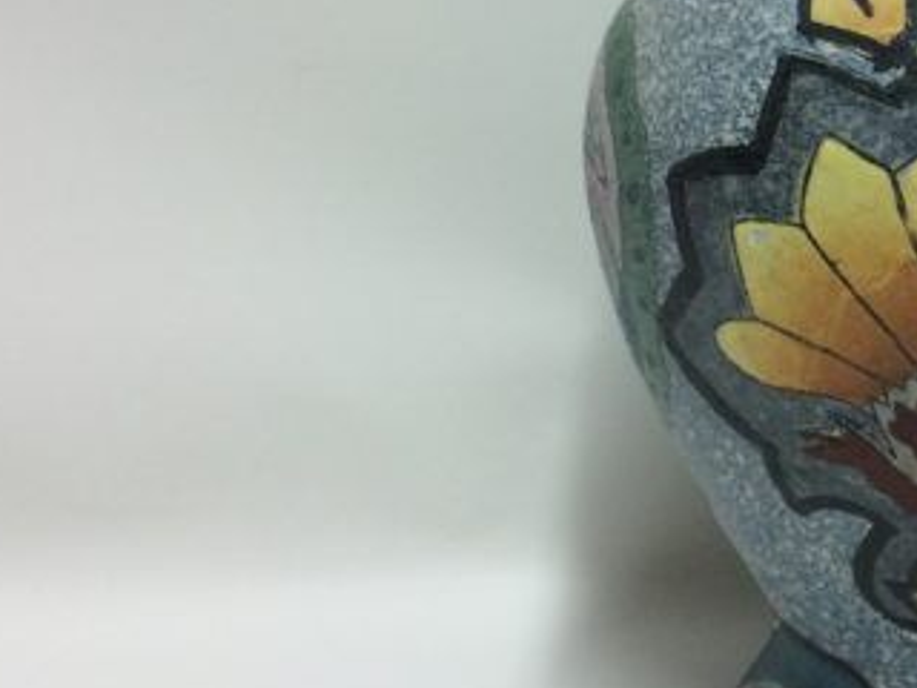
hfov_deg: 26.8
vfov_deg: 21.4
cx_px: 940
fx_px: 1801
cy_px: 139
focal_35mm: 68
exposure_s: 1/33
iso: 64
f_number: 2.2
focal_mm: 4.15
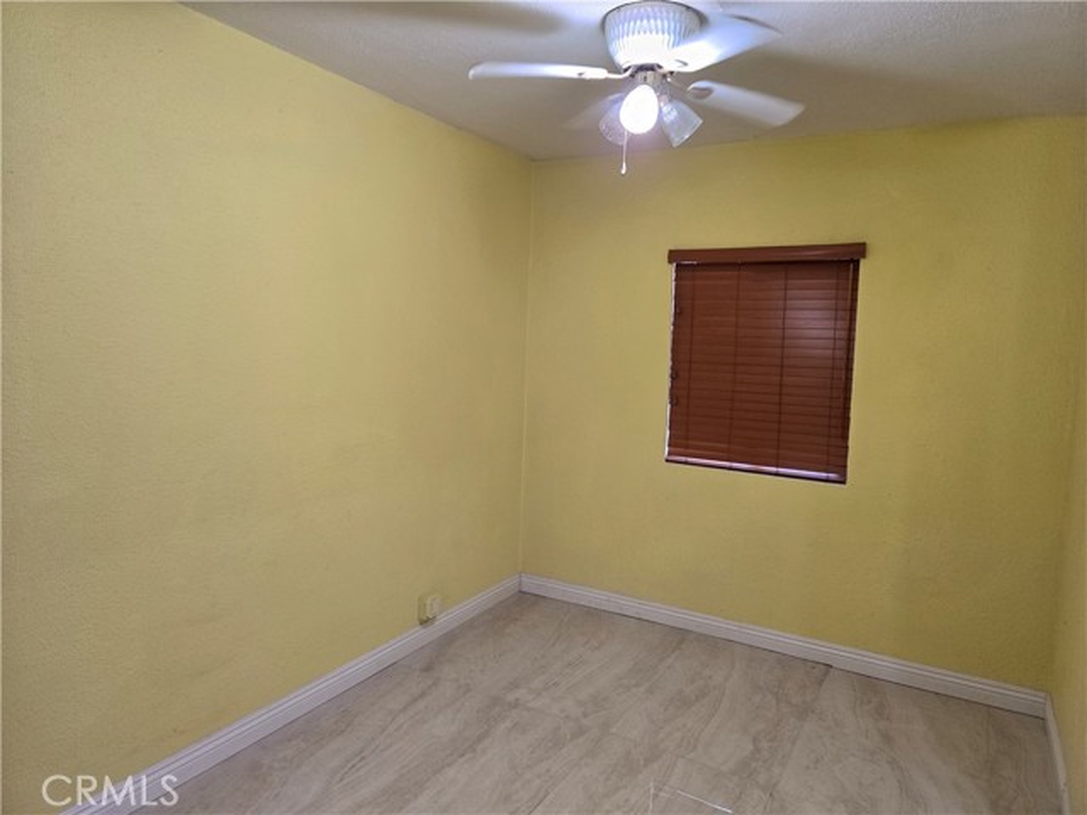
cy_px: 408
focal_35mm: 23
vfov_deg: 58.9
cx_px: 544
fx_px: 722
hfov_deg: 73.9
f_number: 1.8
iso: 200
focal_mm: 5.4
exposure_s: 1/120
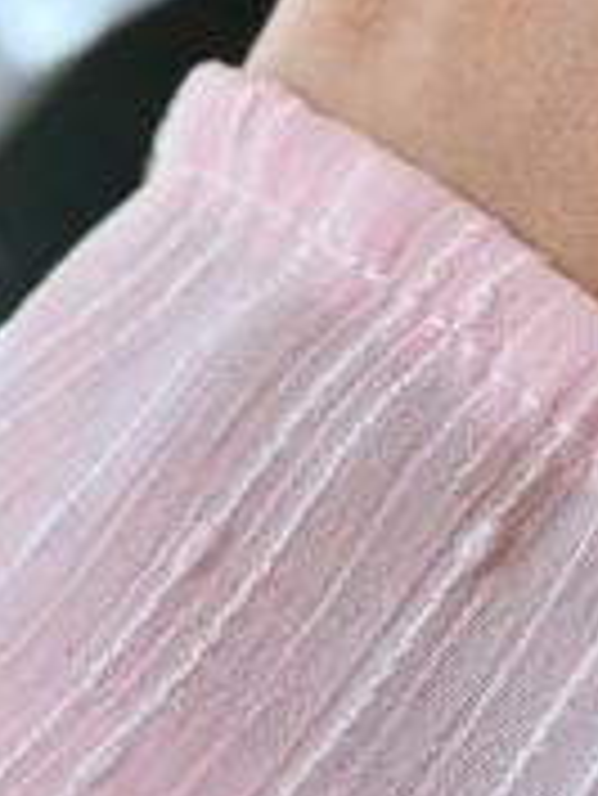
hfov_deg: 9.5
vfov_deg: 12.4
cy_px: -232
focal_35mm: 155
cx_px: 670
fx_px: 3566
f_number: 1.78
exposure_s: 1/100
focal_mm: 6.76
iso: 64
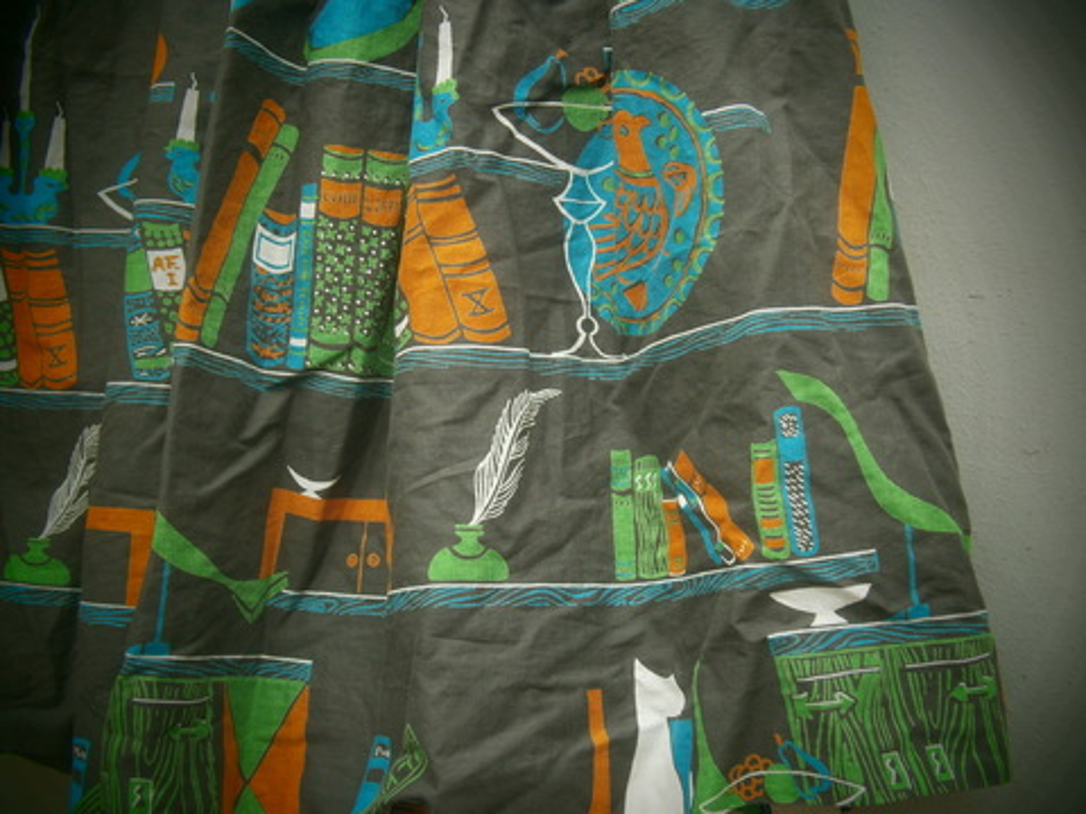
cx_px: 543
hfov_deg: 40.4
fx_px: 1475
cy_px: 407
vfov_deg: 30.9
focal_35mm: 47
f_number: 3.4
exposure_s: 1/100
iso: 80
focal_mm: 8.3
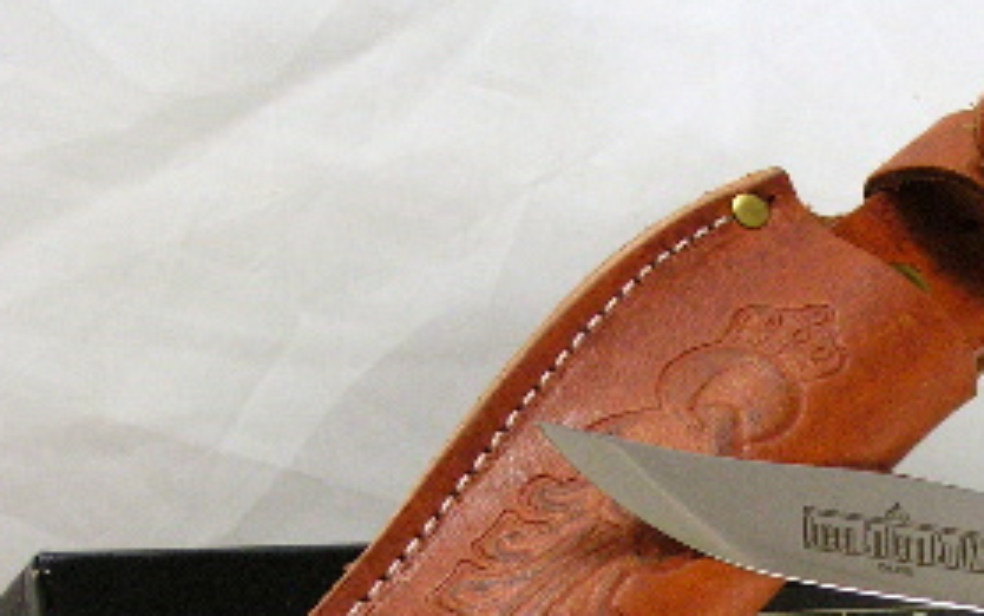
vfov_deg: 8.6
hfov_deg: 13.8
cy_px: 687
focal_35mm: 151
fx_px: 4051
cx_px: 807
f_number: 3.2
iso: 160
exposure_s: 1/100
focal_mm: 12.1
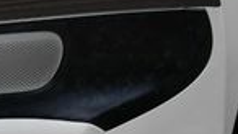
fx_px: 1041
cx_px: -282
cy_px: 273
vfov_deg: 7.1
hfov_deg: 11.4
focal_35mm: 165
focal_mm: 18
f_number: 8
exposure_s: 1/250
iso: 180
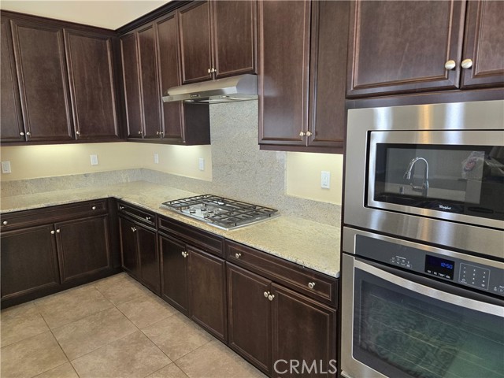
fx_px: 335
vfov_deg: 58.9
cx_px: 252
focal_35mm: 23
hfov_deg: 73.9
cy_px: 189
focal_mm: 5.4
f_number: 1.8
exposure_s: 1/120
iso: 200
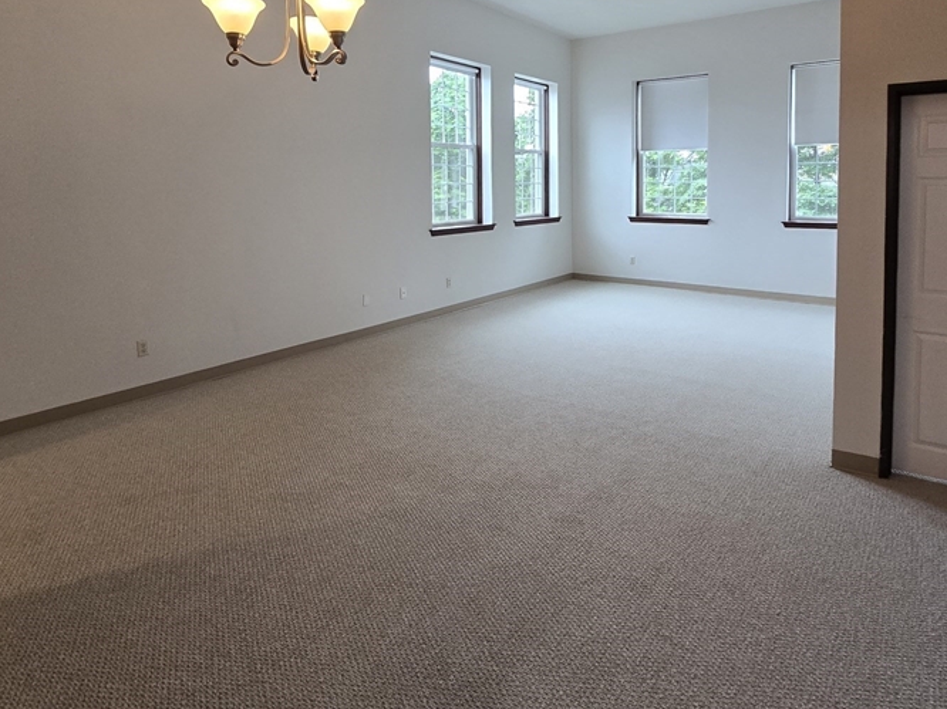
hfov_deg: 81.3
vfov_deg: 63.4
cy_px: 209
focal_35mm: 20
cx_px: 540
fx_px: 547
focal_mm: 2.2
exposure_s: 1/60
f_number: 2.2
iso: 200
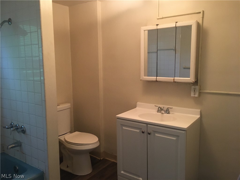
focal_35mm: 29
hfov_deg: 61.7
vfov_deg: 48.2
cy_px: 90
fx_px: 201
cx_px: 120
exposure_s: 1/30
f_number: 2.2
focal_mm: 4.15
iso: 200
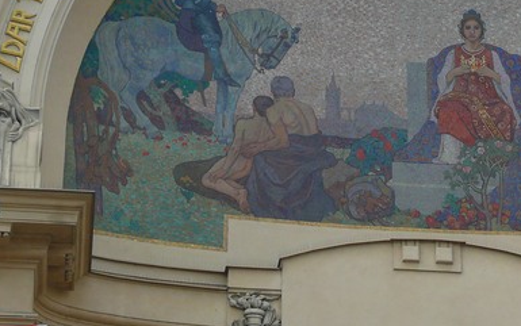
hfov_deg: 10.9
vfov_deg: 6.8
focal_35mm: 192
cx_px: 355
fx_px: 2727
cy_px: 38
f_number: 4
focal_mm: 19.6
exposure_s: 1/200
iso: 100
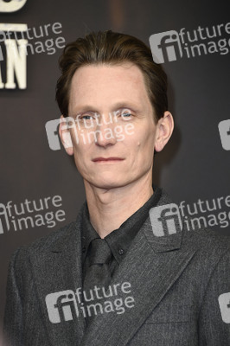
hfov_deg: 6.0
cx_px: 115
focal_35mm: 230
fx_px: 2208
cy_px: 173
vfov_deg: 9.0
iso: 500
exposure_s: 1/250
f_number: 5.6
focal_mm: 230
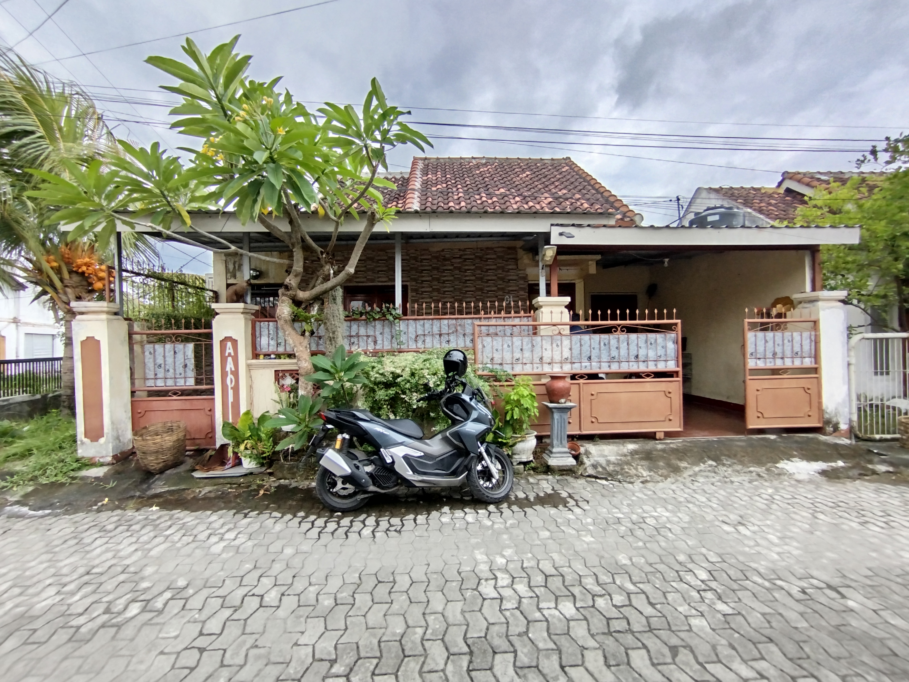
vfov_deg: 81.7
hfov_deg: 98.2
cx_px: 454
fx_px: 394
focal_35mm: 15
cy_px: 341
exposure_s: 1/128
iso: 50
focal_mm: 1.65
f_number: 2.2
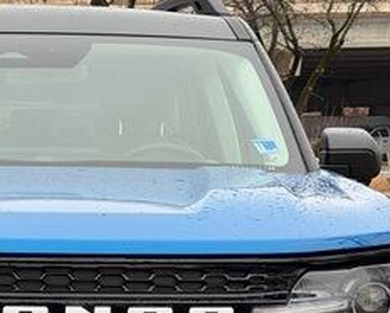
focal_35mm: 129
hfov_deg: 14.8
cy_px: 323
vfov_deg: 11.8
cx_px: 40
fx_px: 1490
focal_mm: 6.76
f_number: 1.78
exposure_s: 1/121
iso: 64
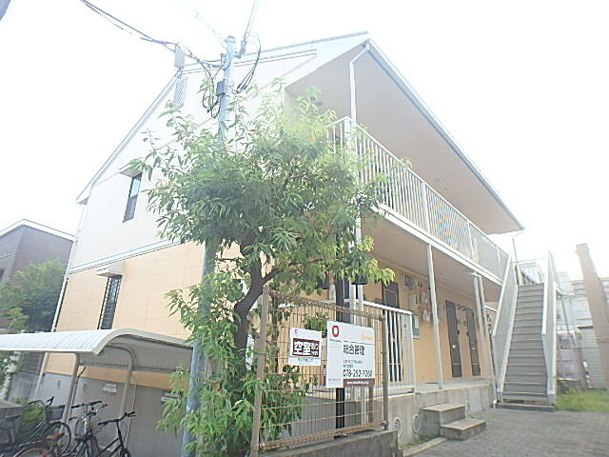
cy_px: 228
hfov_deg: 79.0
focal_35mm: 21
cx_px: 304
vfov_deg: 63.4
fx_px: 369
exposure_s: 1/125
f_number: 3.5
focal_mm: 3.7
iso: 125
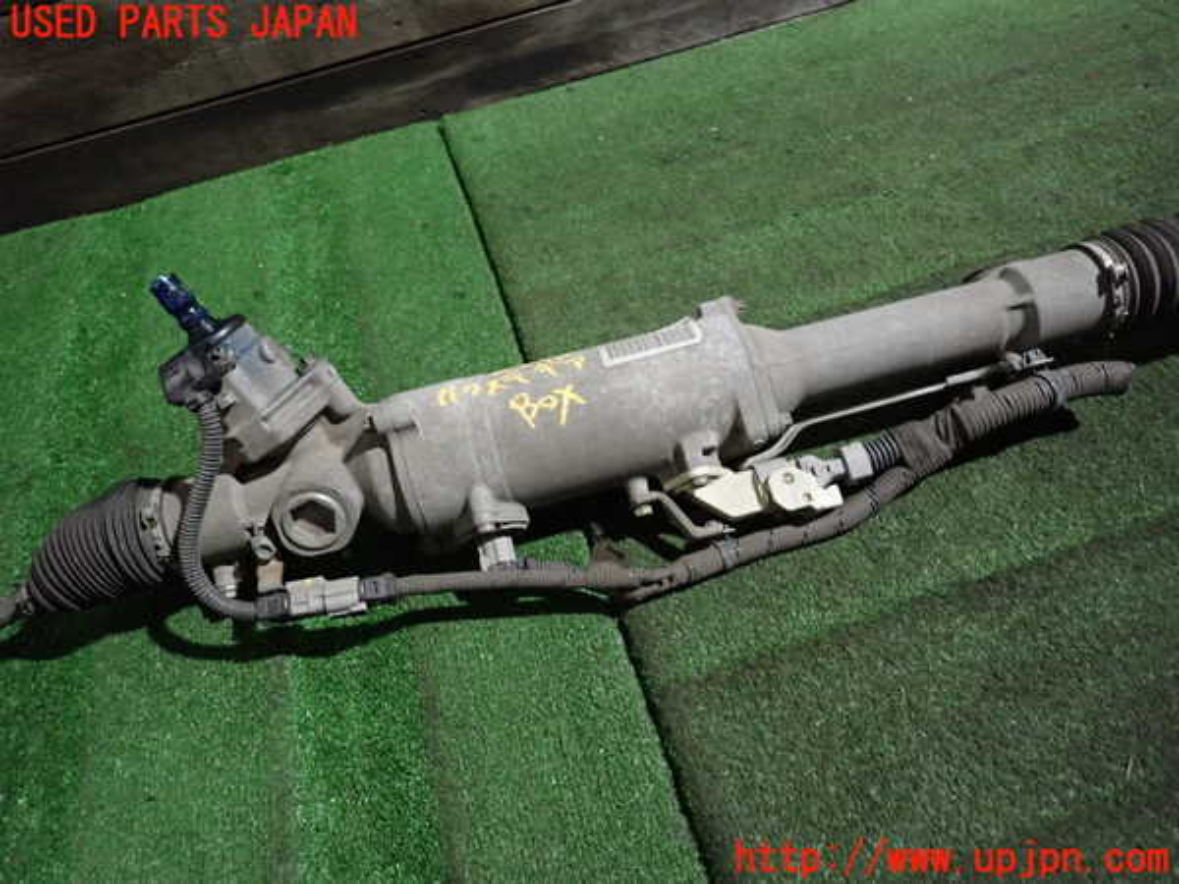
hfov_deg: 69.4
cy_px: 442
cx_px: 590
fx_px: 851
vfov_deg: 54.9
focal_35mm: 25
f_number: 2
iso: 800
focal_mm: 4.5
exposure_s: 1/30
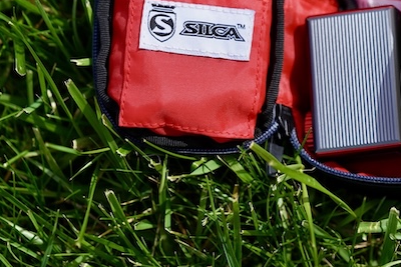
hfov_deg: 9.6
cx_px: 396
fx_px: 2362
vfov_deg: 6.5
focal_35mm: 212
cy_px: 20
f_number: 2.8
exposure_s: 1/1600
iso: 100
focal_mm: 106
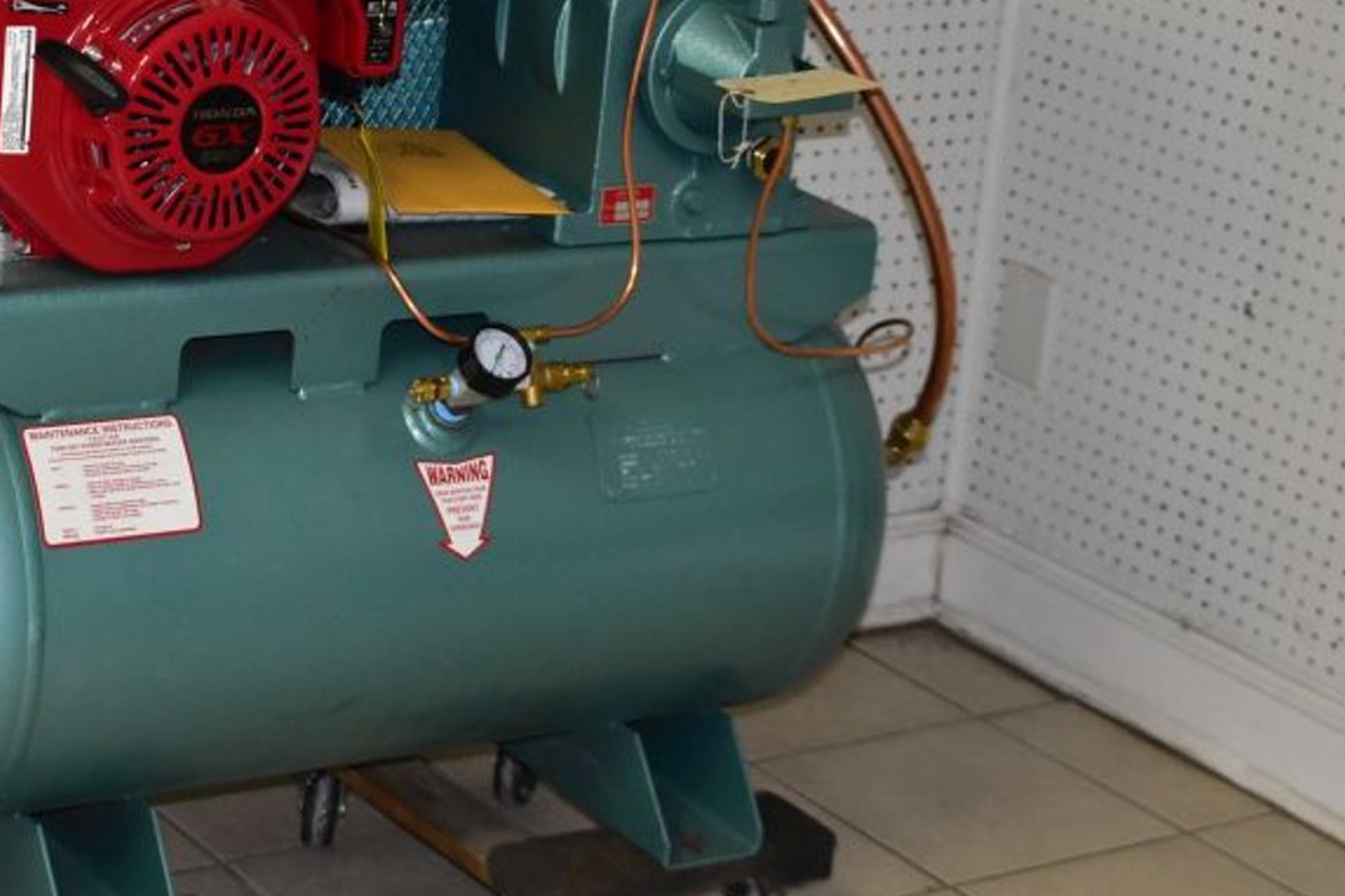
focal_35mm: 102
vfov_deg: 13.4
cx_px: 307
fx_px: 3810
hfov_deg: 19.8
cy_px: 260
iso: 1800
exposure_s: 1/60
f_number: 5.6
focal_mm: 38
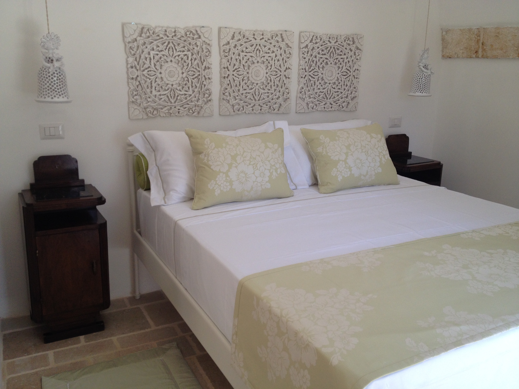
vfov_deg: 40.7
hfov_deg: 52.6
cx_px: 260
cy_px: 194
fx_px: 525
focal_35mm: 35
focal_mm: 4.28
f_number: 2.4
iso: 80
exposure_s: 1/120
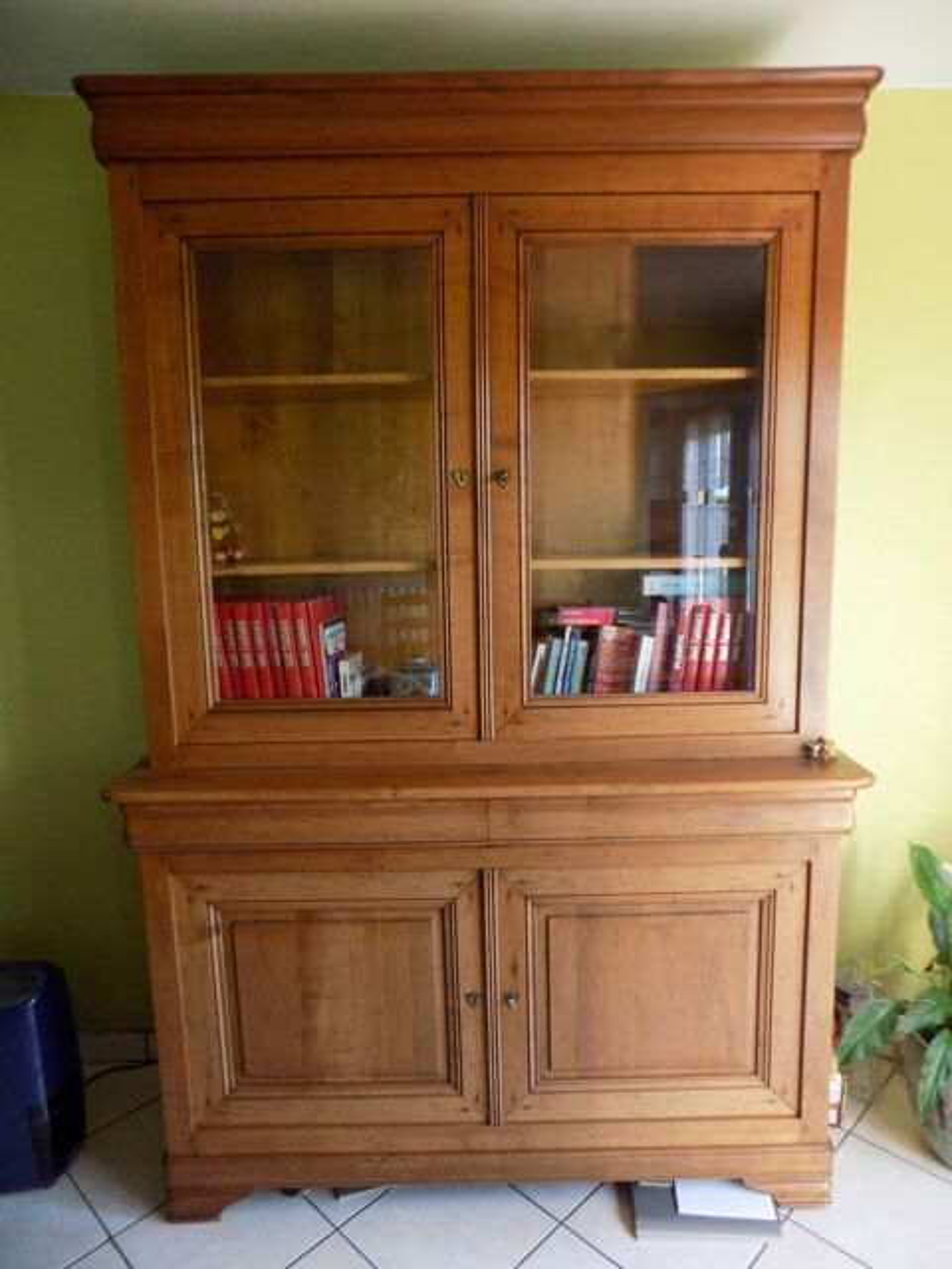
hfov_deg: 58.9
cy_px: 634
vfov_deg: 73.9
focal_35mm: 23
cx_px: 476
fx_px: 843
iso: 140
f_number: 3.1
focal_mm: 4
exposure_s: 1/30
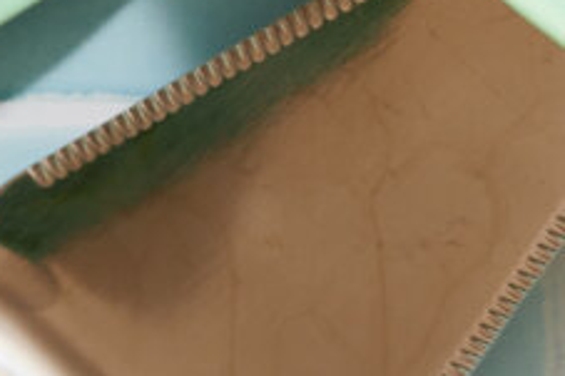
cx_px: 973
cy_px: -626
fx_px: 5661
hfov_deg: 5.6
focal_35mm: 361
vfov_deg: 3.7
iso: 100
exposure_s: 1/100
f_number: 11
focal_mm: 50
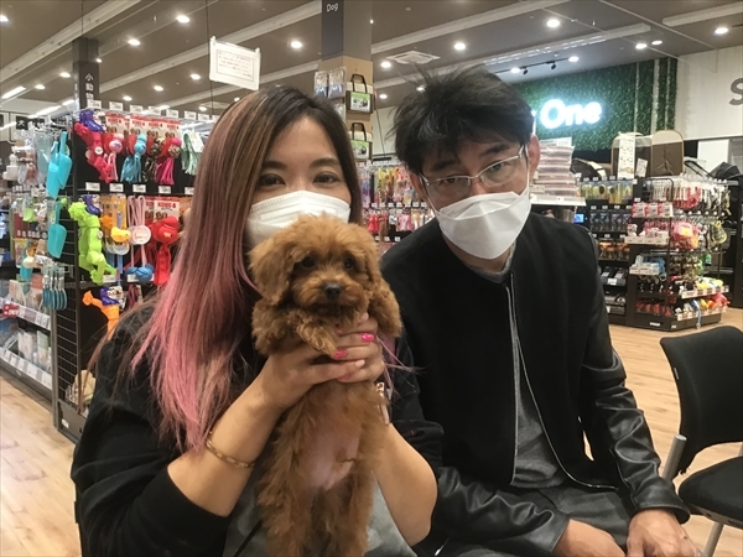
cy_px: 278
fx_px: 665
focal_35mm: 31
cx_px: 372
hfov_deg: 58.4
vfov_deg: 45.4
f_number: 2.4
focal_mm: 3.3
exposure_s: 1/30
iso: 80
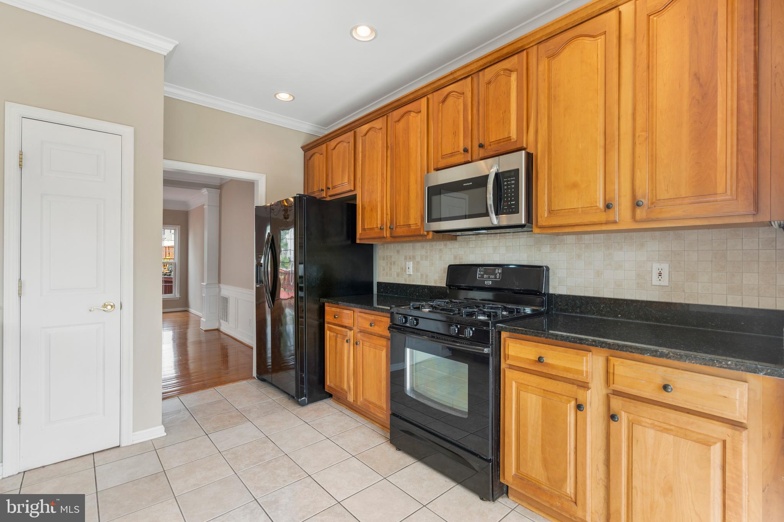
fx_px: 348
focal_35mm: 16
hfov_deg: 96.8
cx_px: 392
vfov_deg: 73.7
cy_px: 261
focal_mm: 16
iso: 200
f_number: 8
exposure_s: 1/20
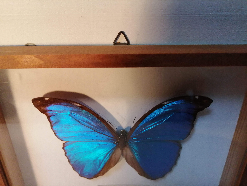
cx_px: 124
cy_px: 93
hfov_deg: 67.3
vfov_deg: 53.1
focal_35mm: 26
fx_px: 186
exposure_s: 1/100
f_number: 1.8
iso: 250
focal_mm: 3.46
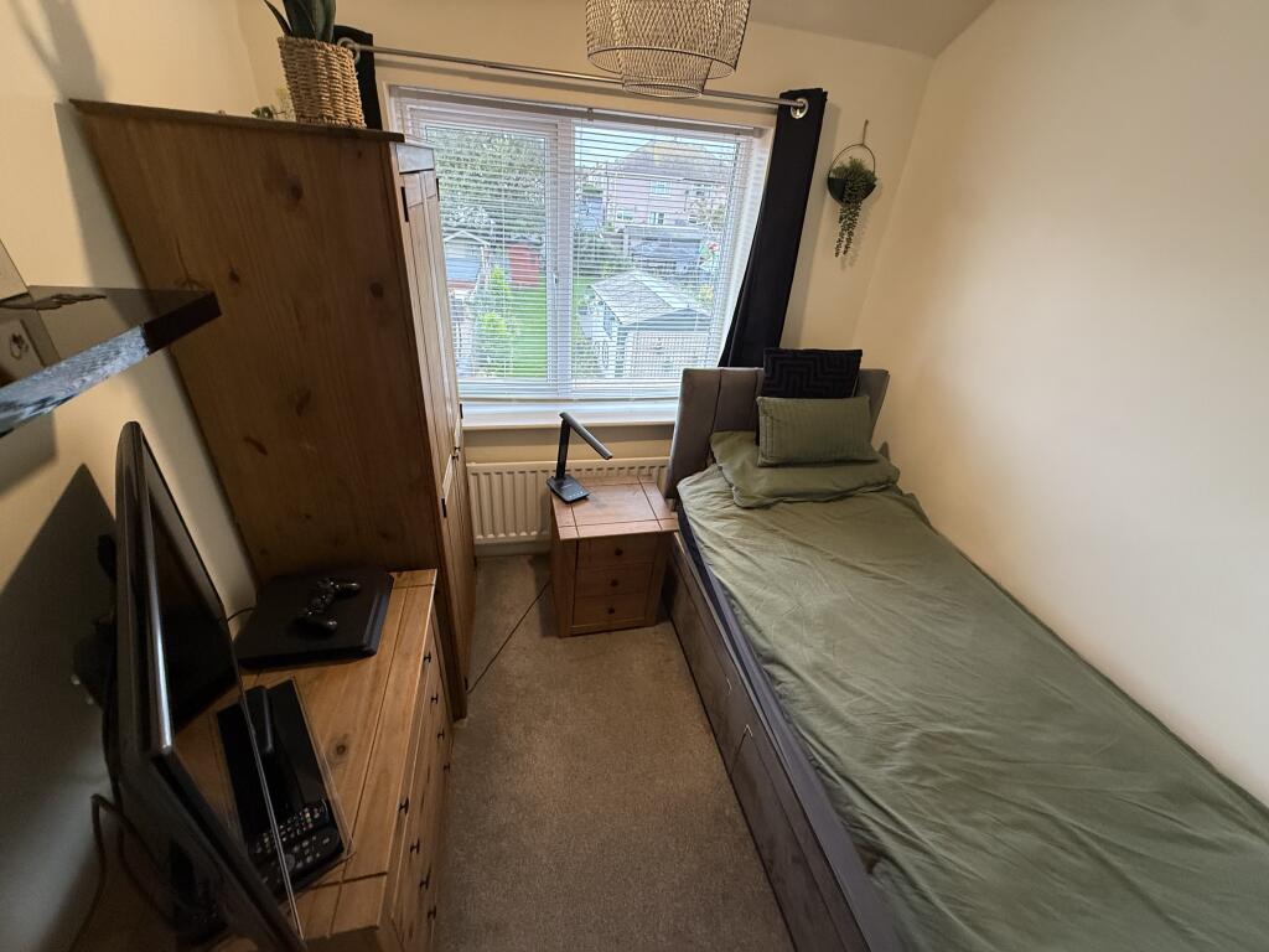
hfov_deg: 102.1
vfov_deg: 85.7
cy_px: 476
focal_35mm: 14
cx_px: 634
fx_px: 513
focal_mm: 2.22
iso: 320
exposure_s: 1/50
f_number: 2.2
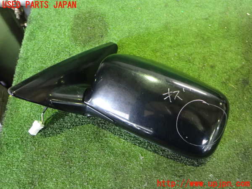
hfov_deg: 60.0
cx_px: 126
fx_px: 218
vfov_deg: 46.8
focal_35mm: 30
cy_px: 94
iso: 1250
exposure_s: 1/40
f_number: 2.3
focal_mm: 5.4
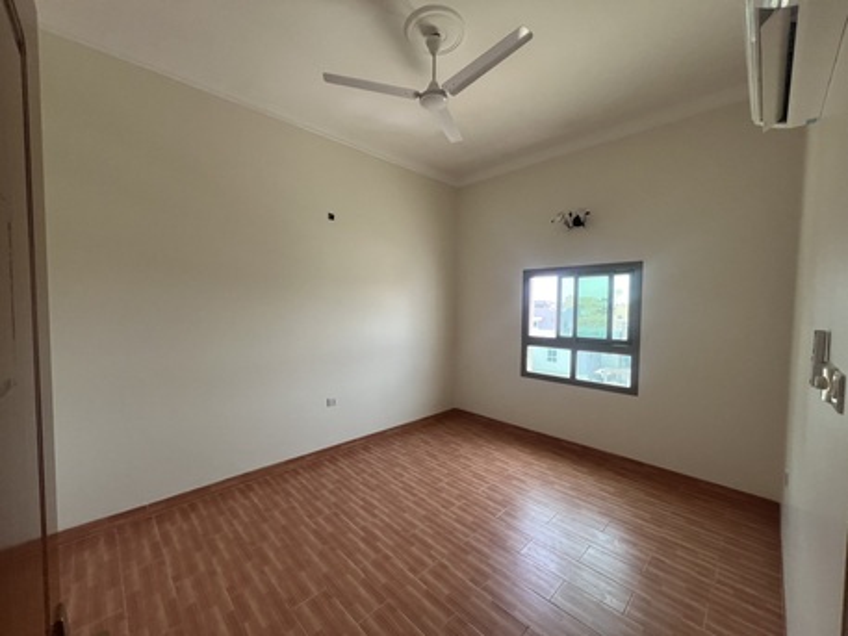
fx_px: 319
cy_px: 318
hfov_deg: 106.2
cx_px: 424
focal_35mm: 13
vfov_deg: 89.9
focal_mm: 1.57
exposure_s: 1/99
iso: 64
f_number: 1.8
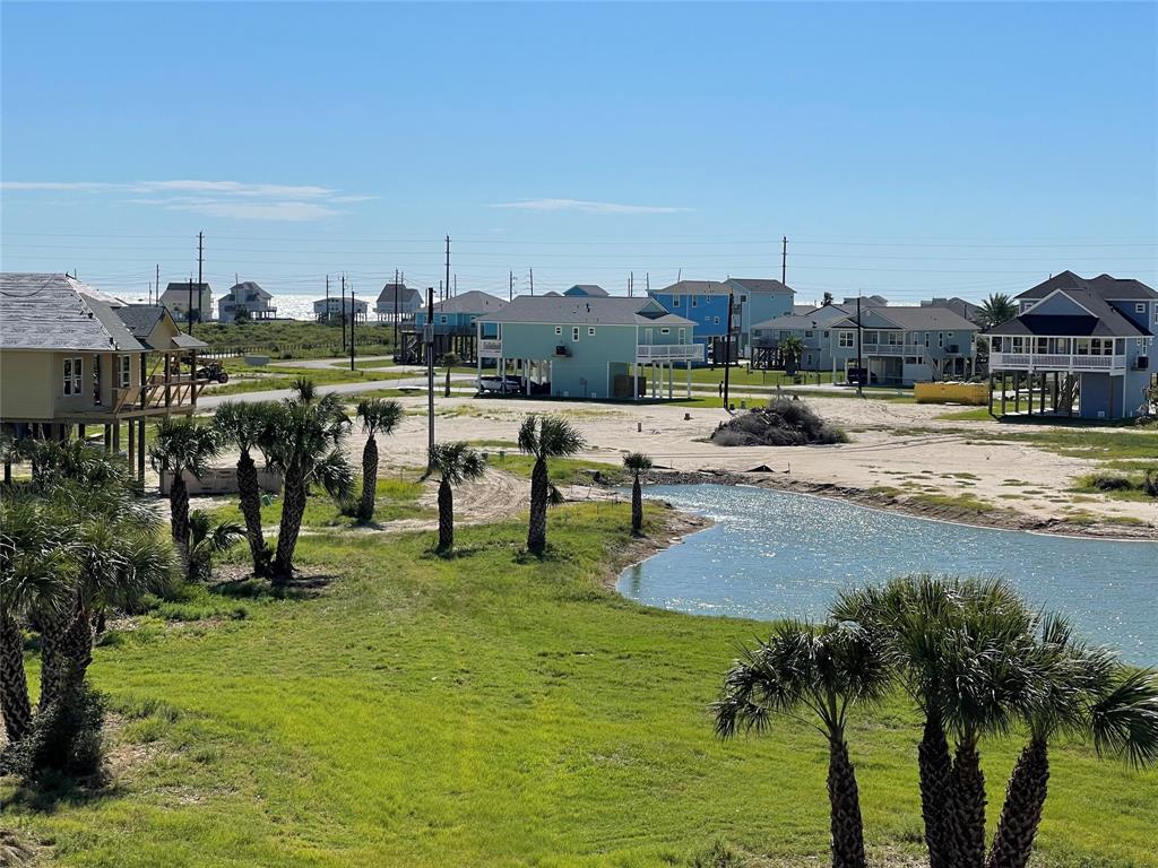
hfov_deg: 30.3
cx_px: 579
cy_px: 434
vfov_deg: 22.9
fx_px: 2141
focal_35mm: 64
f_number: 2.2
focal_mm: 7.5
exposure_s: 1/2950
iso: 20
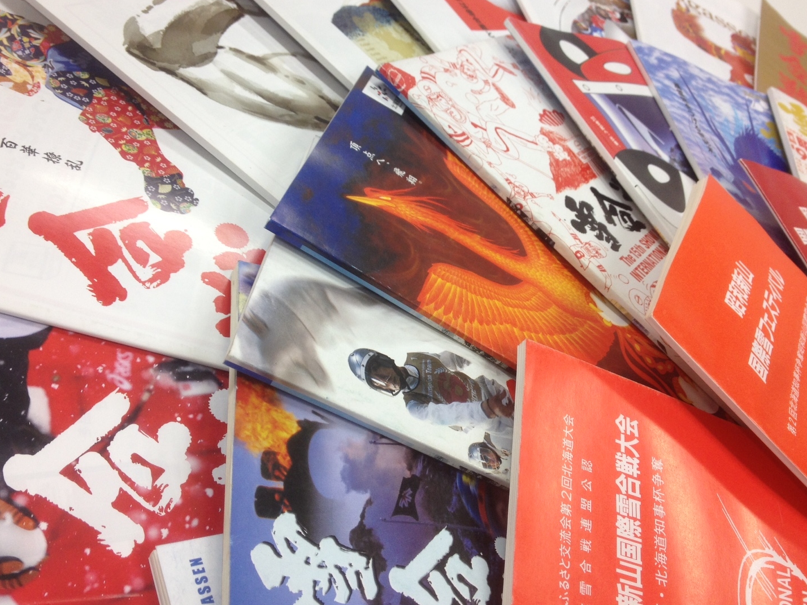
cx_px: 410
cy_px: 294
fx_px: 933
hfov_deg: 46.8
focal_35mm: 40
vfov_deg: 36.0
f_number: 2.4
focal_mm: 4.3
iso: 50
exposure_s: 1/60
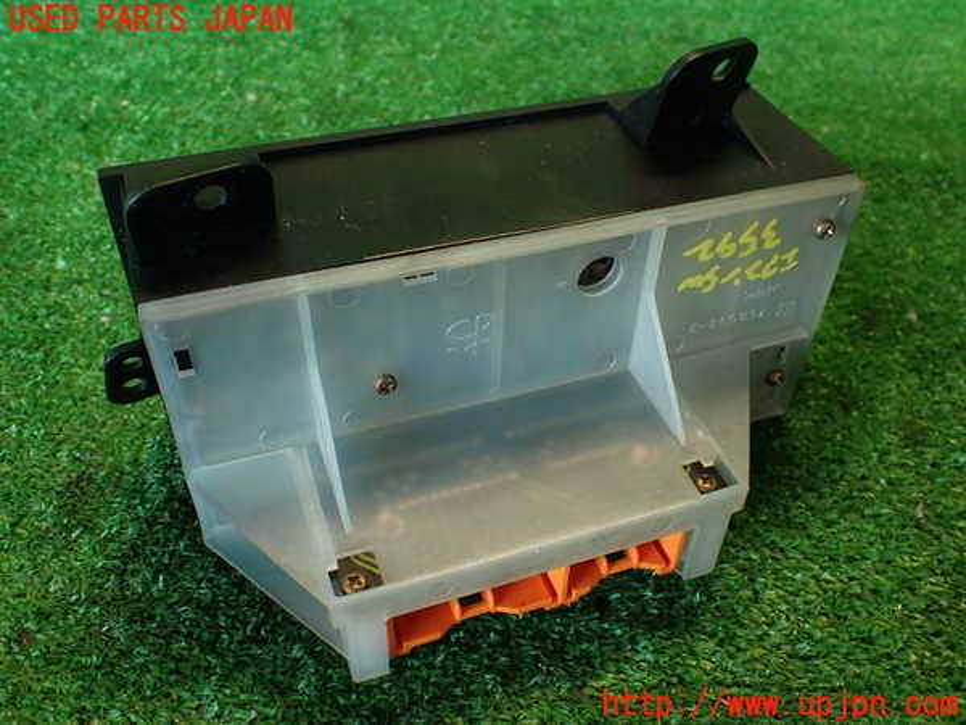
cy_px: 362
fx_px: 893
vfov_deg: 44.2
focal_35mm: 32
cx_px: 483
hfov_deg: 56.8
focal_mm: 5.79
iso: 200
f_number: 2.4
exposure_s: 1/40
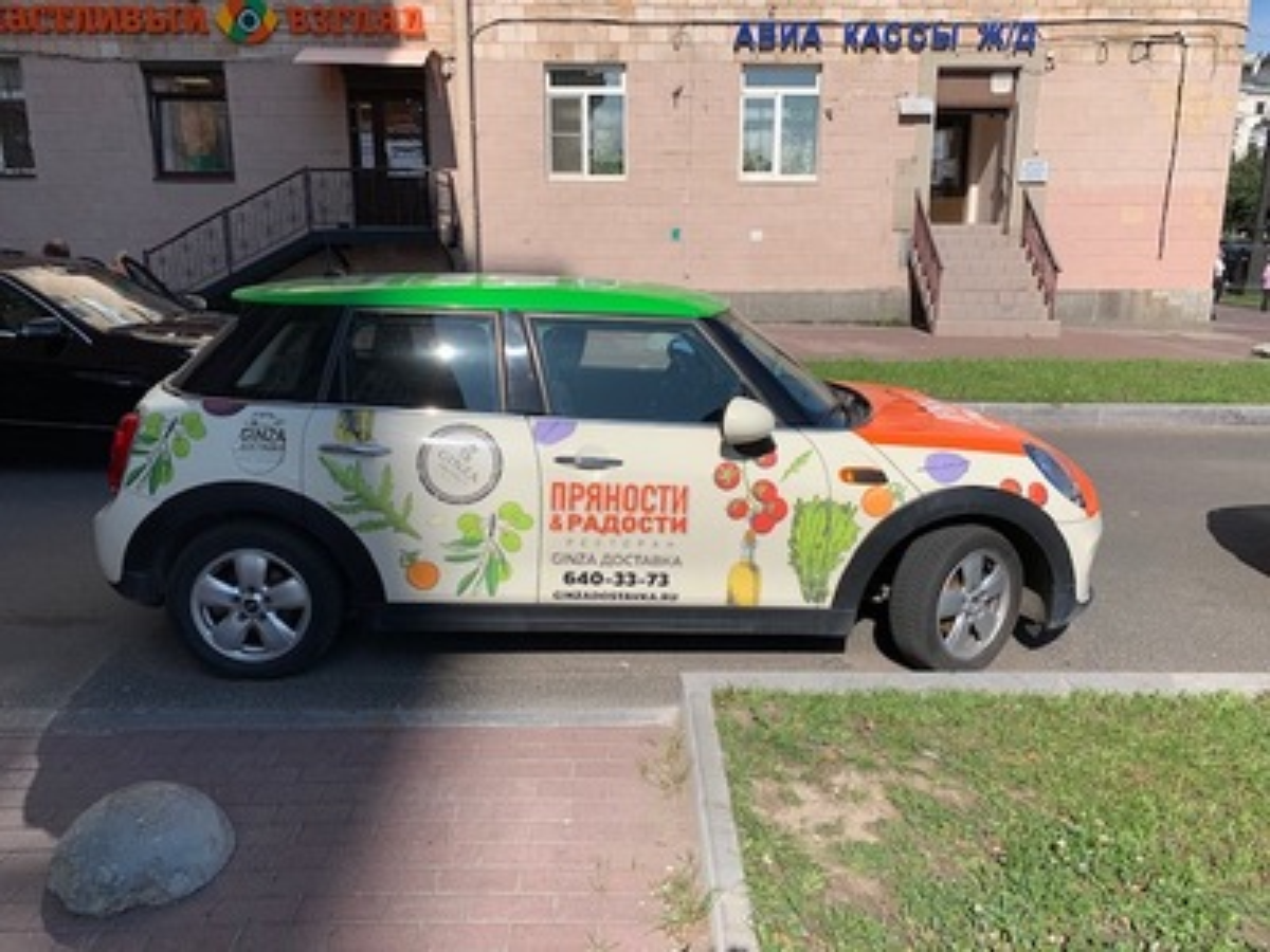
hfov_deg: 67.3
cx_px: 635
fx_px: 954
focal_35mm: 26
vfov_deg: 53.1
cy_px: 476
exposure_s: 1/3185
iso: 25
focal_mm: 4.25
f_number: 1.8
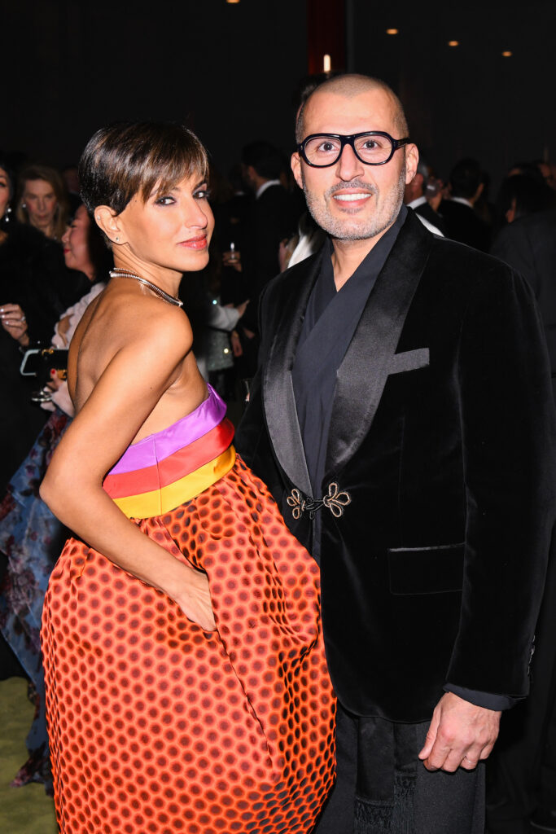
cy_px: 417
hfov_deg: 33.4
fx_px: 926
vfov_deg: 48.5
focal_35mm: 40
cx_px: 278
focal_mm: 40
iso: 1600
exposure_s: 1/80
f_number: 5.6
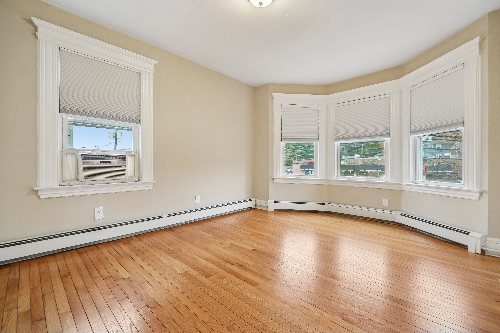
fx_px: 333
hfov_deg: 73.7
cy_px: 166
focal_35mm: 24
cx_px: 250
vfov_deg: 53.1
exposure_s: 1/40
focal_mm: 24
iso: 2500
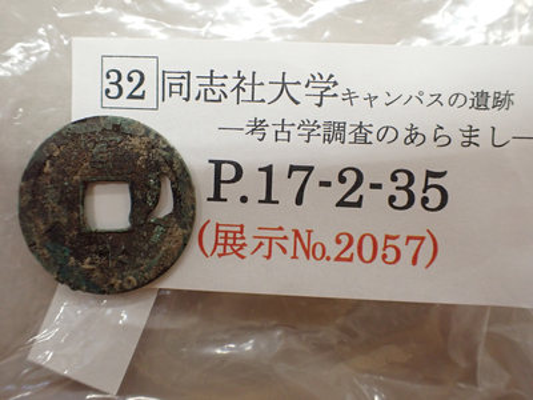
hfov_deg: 60.0
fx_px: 462
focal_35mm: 30
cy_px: 200
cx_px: 266
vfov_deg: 46.8
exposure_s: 1/125
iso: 500
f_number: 2.3
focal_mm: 5.4
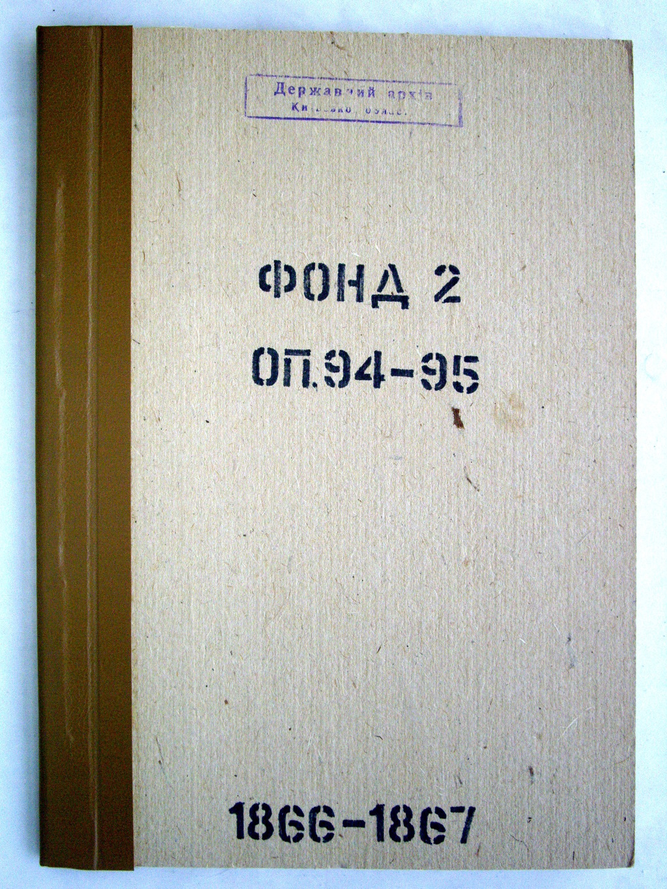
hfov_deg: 31.5
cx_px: 334
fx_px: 1182
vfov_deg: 41.2
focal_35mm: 46
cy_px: 444
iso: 400
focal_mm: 9.6
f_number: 3.1
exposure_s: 1/160
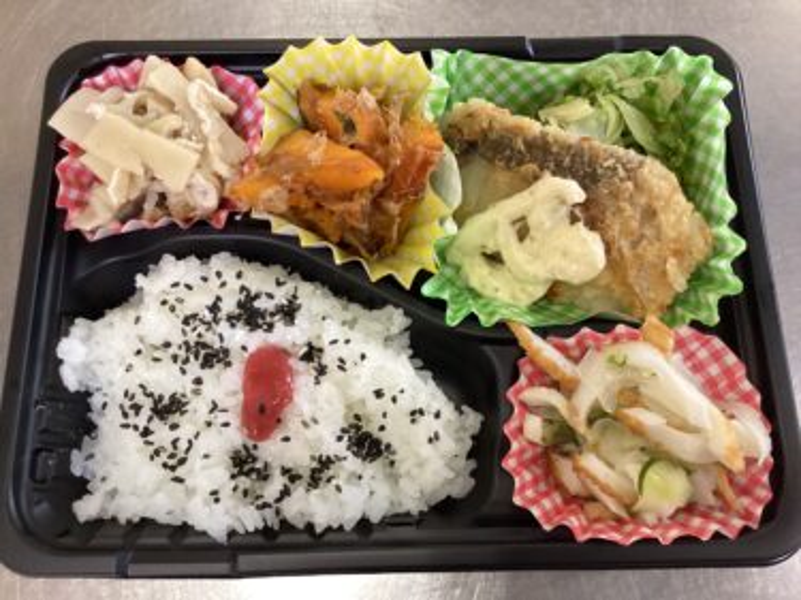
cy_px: 300
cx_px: 400
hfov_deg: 58.4
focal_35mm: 31
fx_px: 717
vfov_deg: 45.4
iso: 320
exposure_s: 1/50
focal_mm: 3.3
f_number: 2.4
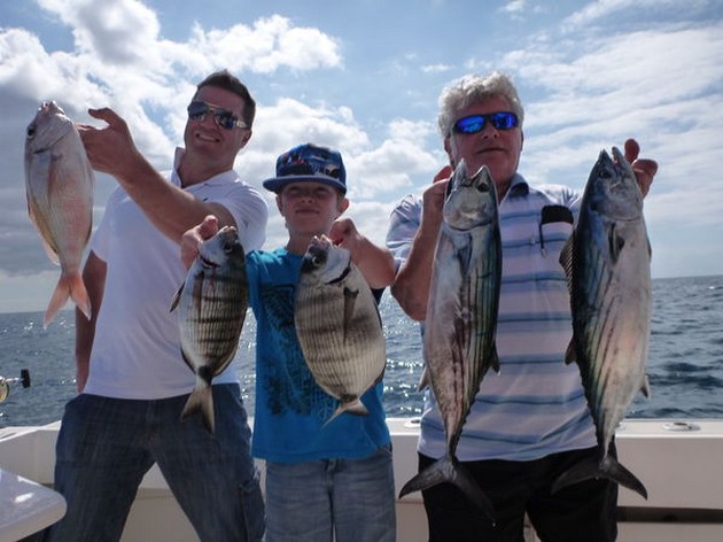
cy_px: 271
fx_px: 585
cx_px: 362
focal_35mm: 28
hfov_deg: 63.5
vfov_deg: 49.7
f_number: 10
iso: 160
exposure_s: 1/250
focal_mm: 4.9
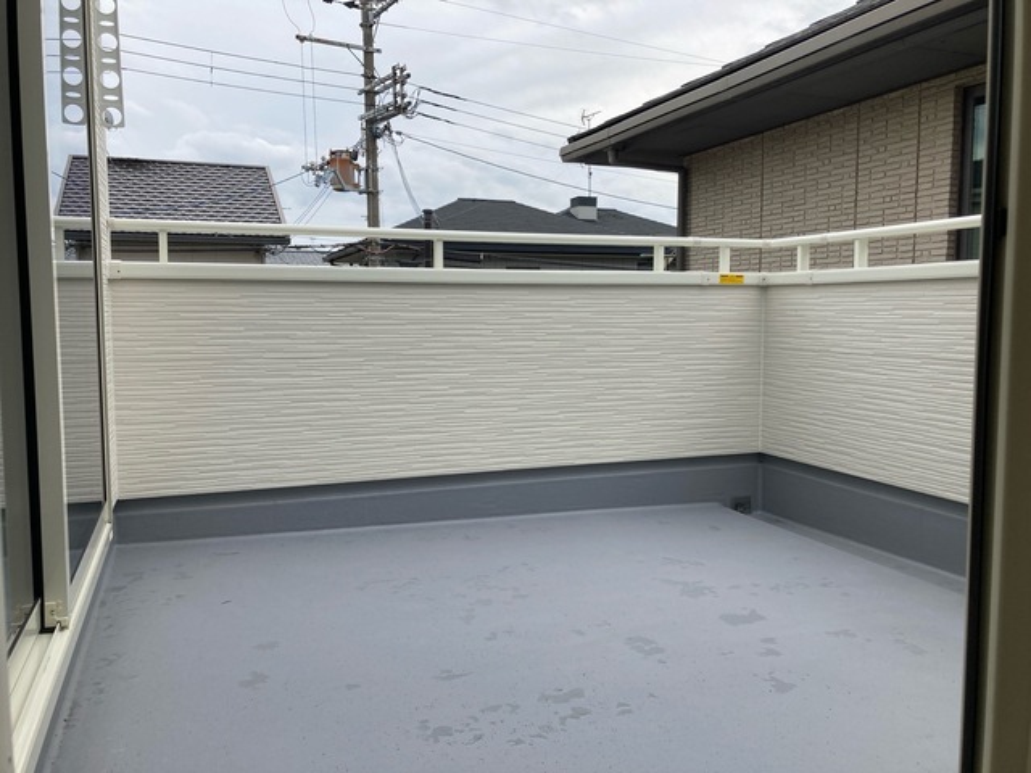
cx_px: 516
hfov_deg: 63.4
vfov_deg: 49.7
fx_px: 834
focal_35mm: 28
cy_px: 386
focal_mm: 3.99
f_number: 1.8
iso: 20
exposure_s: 1/1156
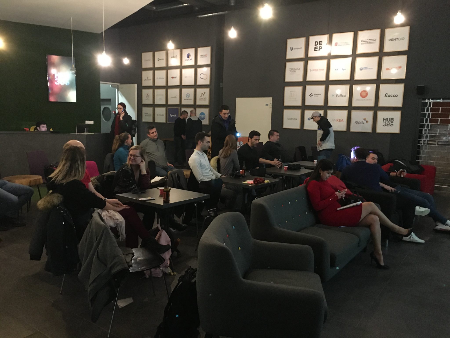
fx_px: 377
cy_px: 169
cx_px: 225
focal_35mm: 29
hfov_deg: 61.7
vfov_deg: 48.2
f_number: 2.2
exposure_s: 1/17
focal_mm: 4.15
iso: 250
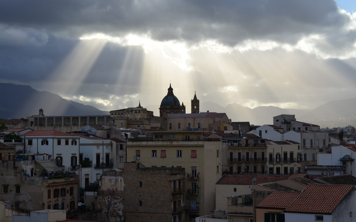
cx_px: 177
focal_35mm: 71
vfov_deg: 18.3
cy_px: 110
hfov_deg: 29.0
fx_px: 689
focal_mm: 46
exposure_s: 1/100
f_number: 11
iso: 200
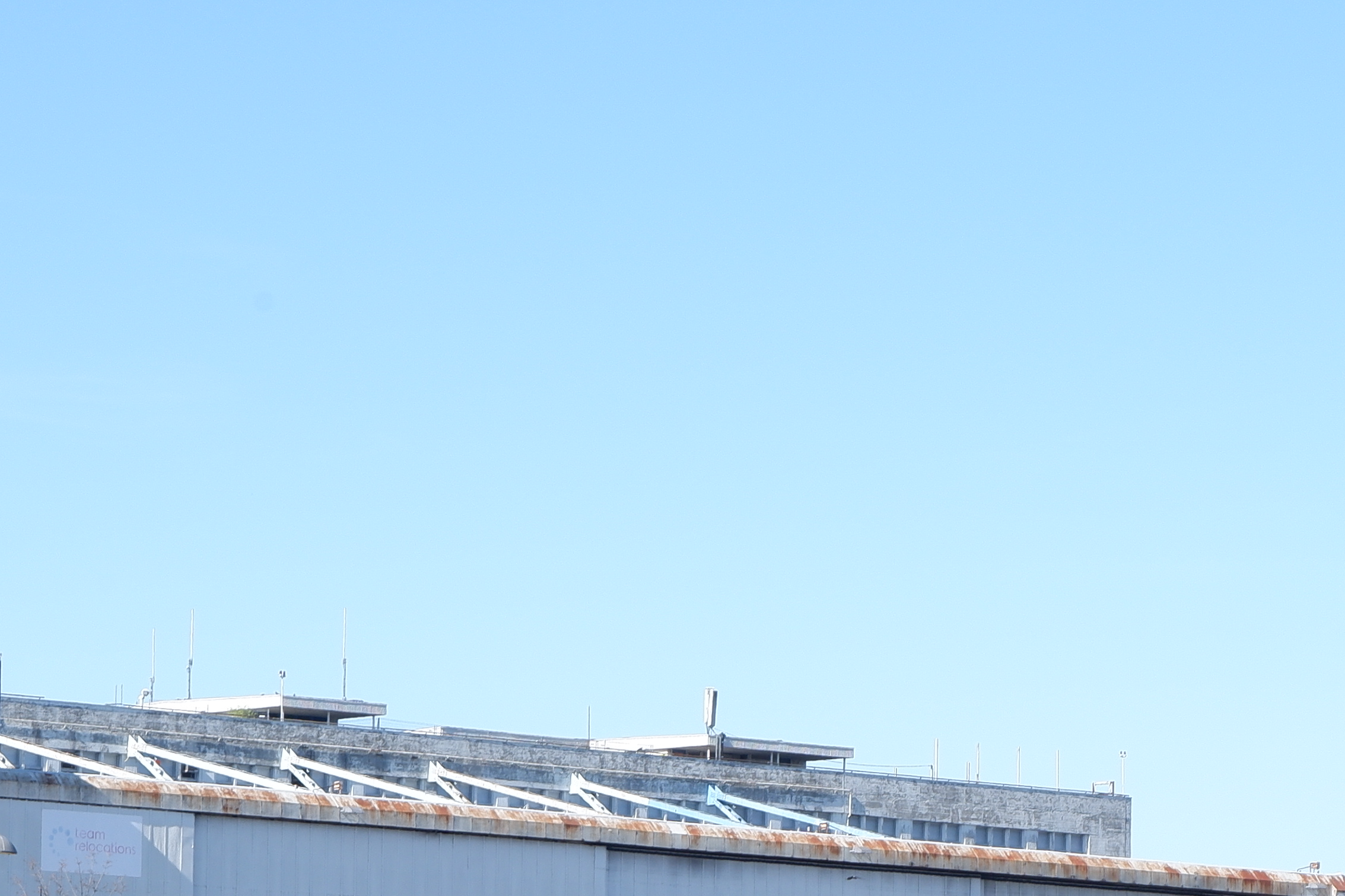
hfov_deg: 11.4
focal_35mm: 180
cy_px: 962
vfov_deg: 7.6
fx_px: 6724
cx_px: 907
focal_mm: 45
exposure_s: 1/320
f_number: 8
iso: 200
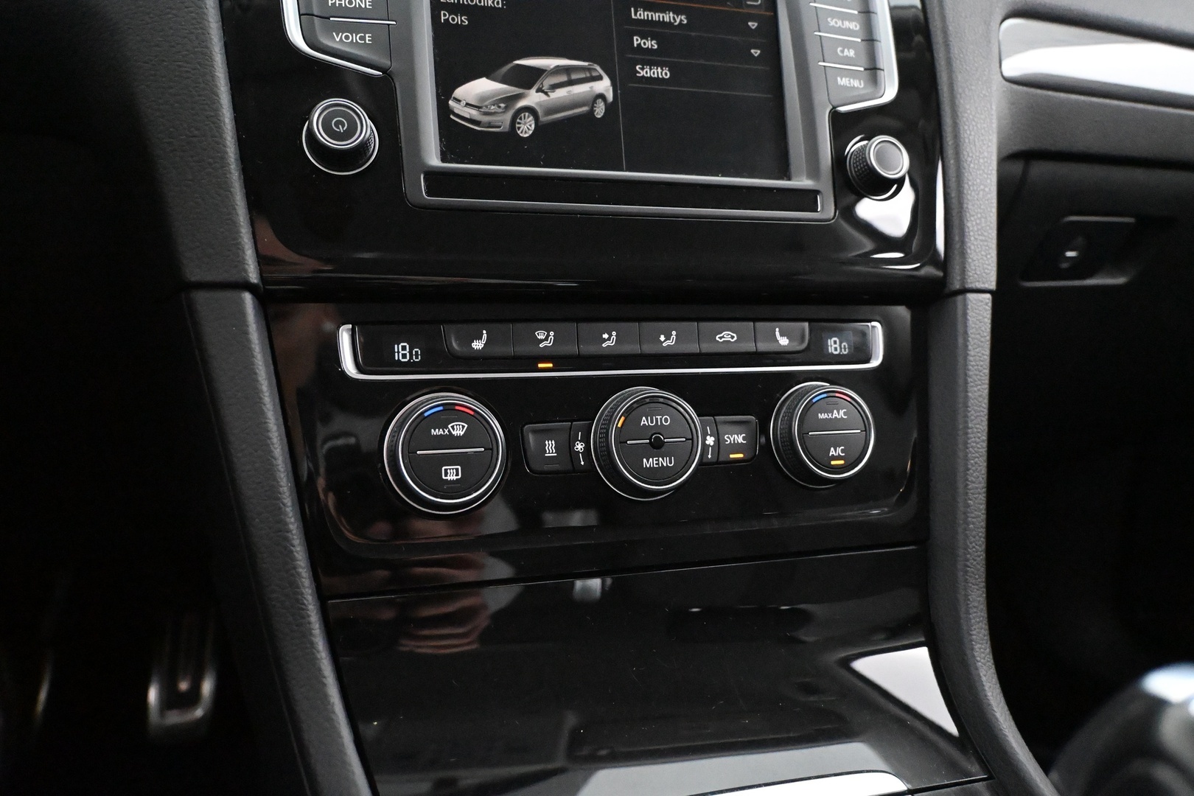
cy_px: 398
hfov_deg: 68.9
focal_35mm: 26
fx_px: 871
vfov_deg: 49.1
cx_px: 597
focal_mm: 17.5
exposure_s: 1/50
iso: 12800
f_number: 3.5
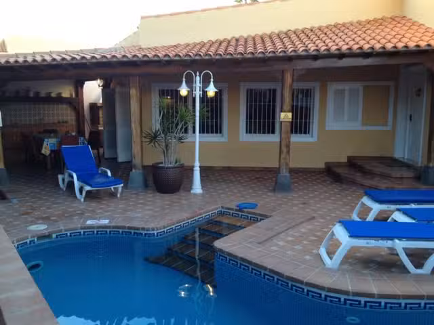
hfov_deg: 52.6
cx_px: 217
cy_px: 162
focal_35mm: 35
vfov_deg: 40.7
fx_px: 439
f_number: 2.4
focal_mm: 4.28
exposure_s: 1/120
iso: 80
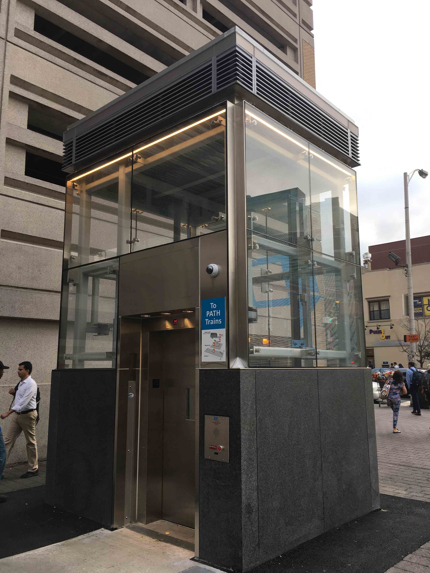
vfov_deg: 61.7
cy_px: 286
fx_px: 480
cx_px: 215
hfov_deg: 48.2
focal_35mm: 29
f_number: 2.2
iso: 25
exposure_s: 1/150
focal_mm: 4.15
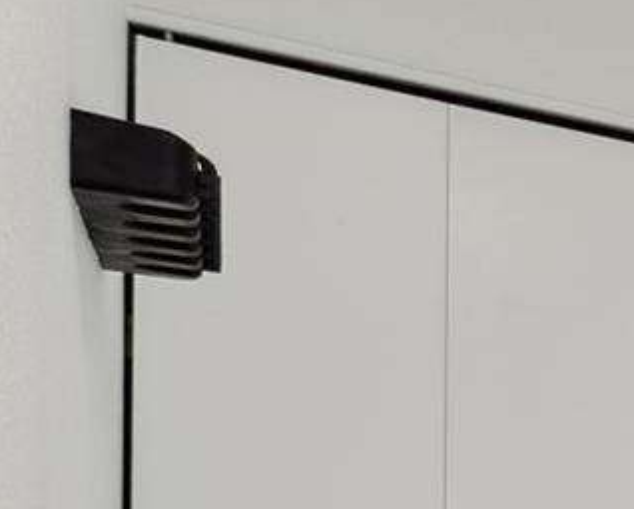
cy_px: 603
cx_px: 1545
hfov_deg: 14.9
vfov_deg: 21.6
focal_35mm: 66
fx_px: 1240
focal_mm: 14
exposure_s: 1/20
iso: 200
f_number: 9
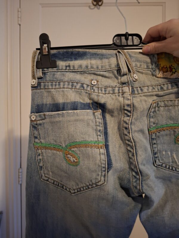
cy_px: 119
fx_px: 159
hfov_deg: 58.9
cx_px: 90
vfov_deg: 73.9
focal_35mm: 23
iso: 1000
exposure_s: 1/20
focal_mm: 5.54
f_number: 1.8
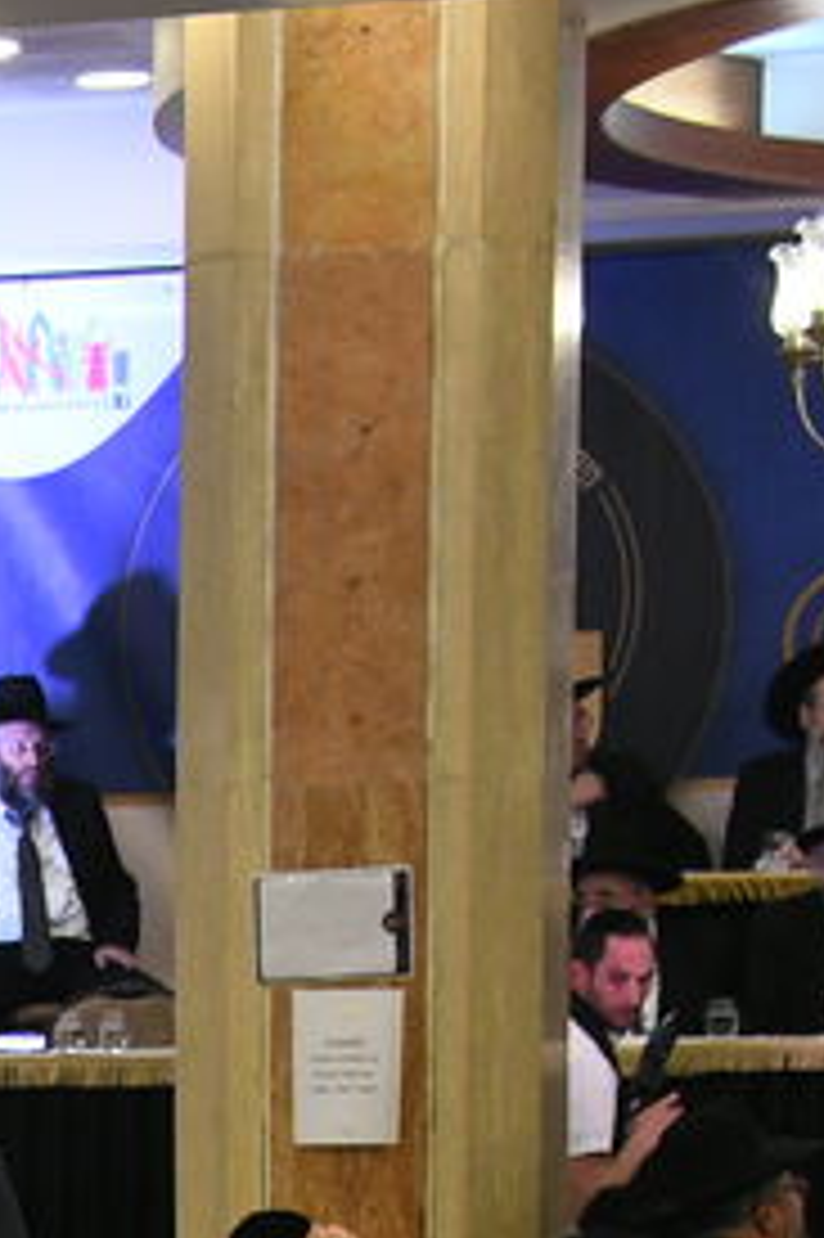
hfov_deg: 6.1
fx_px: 7356
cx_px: -1117
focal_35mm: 214
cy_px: 1722
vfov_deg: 9.4
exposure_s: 1/160
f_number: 5.6
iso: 2000
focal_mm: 42
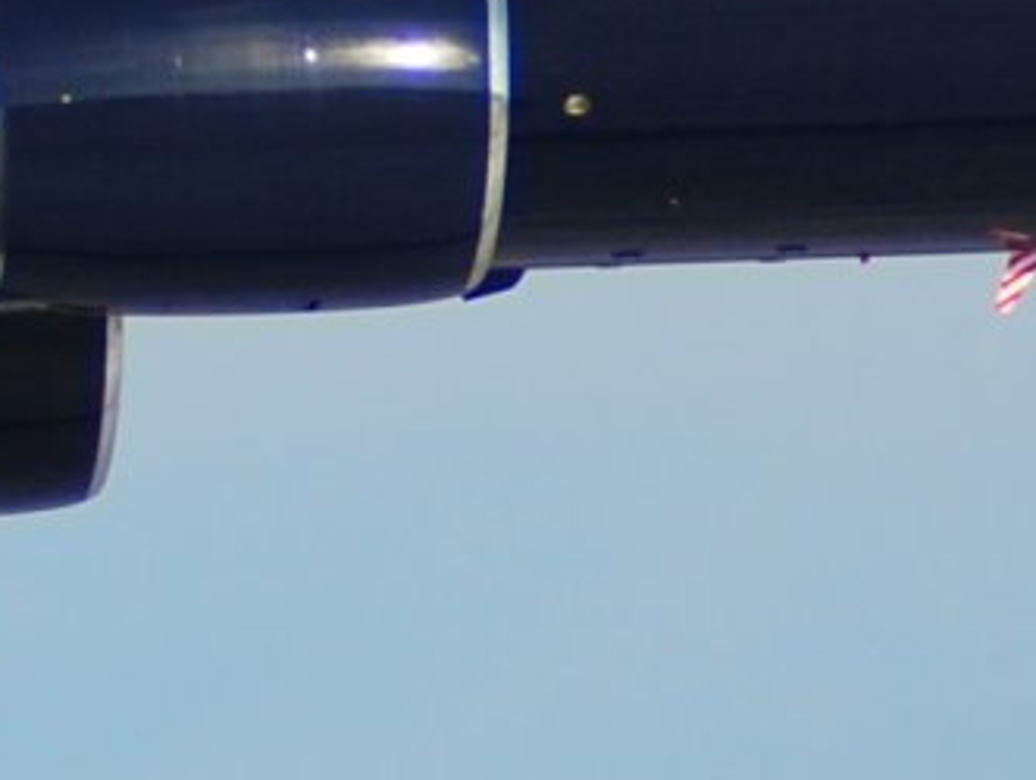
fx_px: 41945
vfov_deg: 1.1
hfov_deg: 1.4
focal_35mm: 1400
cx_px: -1080
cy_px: 390
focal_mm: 130
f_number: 4.2
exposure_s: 1/1000
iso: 100
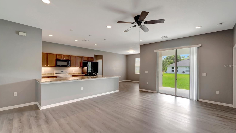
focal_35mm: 15
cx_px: 117
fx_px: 94
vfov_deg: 70.5
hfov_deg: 103.0
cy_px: 66
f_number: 9
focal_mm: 14
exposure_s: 1/40
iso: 640
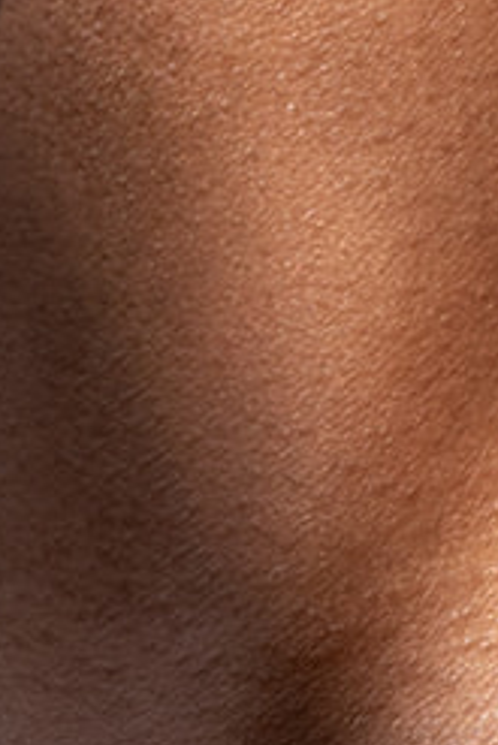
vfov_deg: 3.0
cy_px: -1529
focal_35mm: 681
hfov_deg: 2.0
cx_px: 24
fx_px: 14110
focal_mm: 105
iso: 320
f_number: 11
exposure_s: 1/125
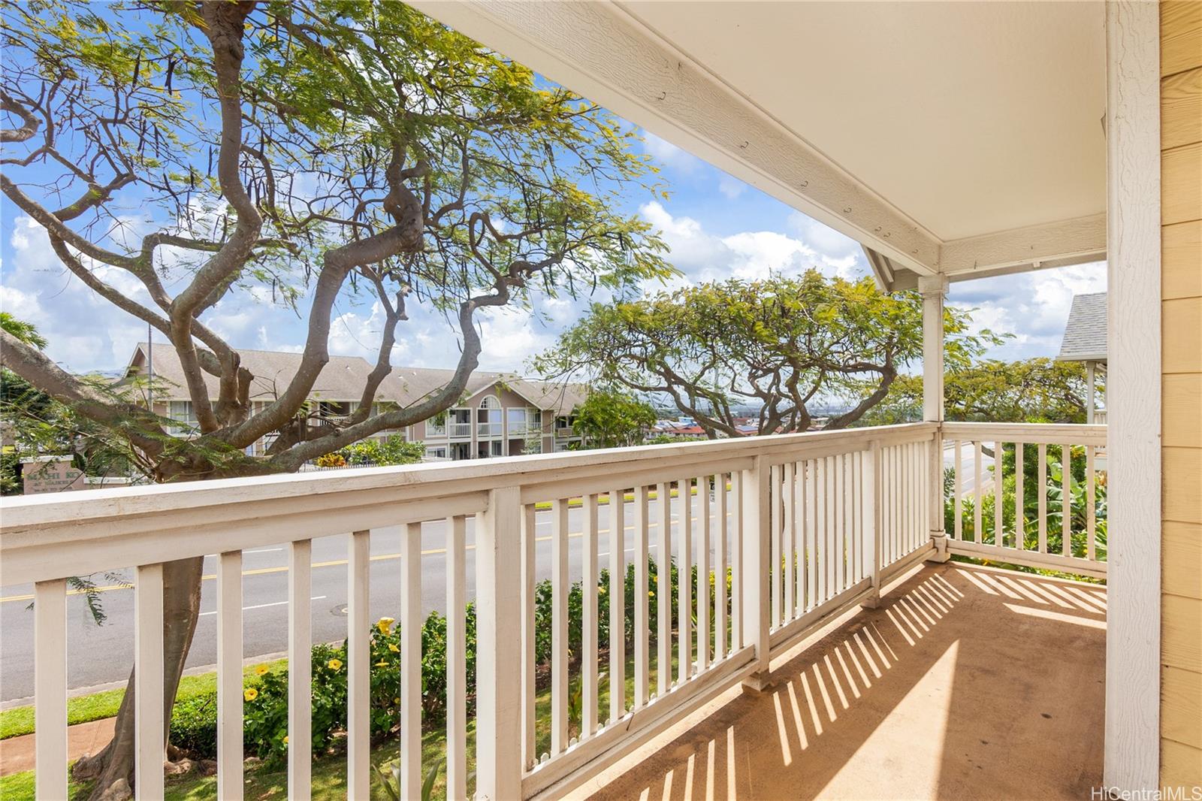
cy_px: 400
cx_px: 601
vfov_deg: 77.3
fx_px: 501
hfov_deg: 100.4
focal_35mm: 15
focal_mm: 10
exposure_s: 1/160
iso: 100
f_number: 8
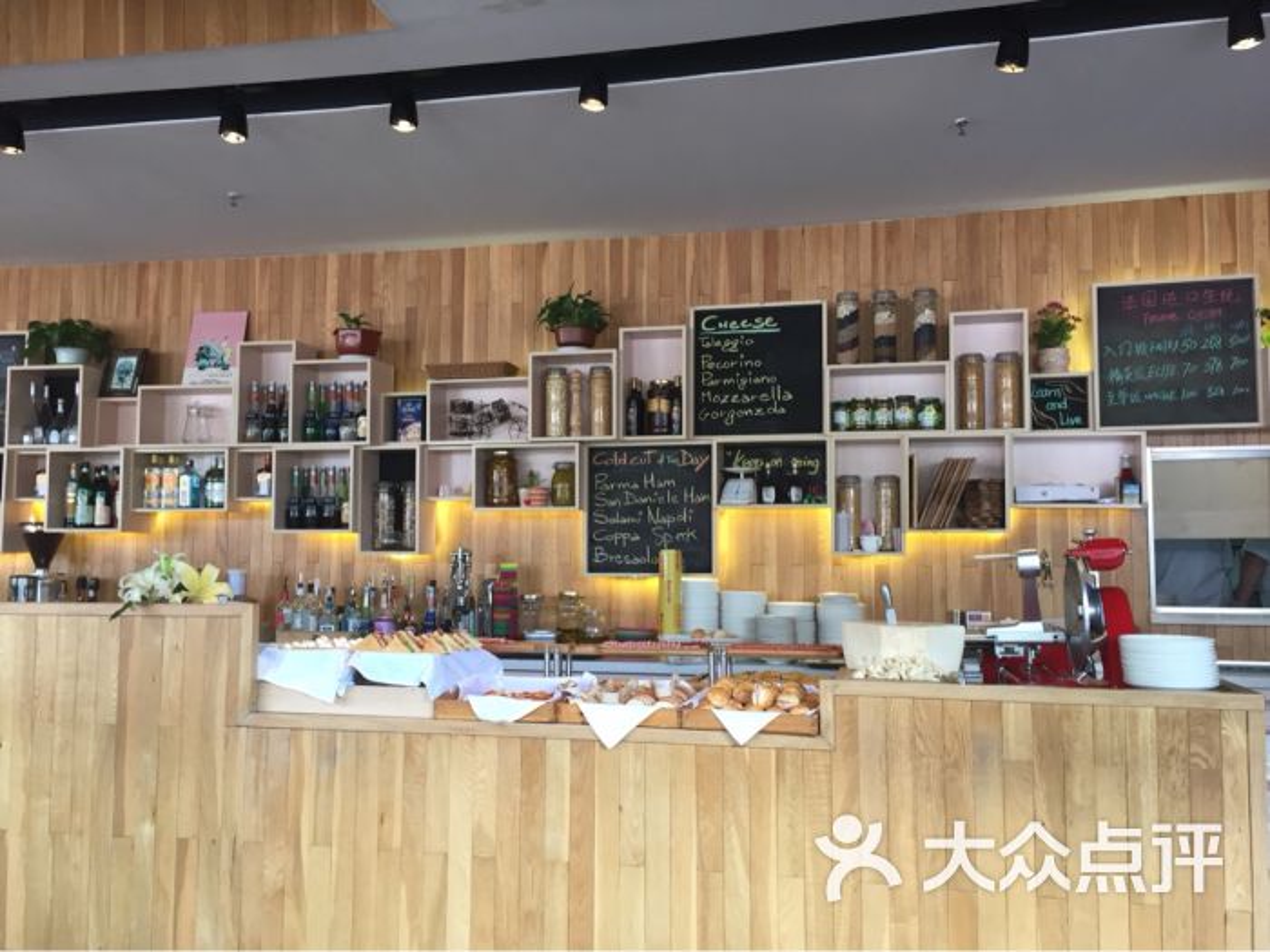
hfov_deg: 61.7
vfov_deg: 48.2
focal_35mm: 29
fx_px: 1064
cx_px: 635
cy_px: 476
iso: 64
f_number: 2.2
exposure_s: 1/30
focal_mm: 4.15
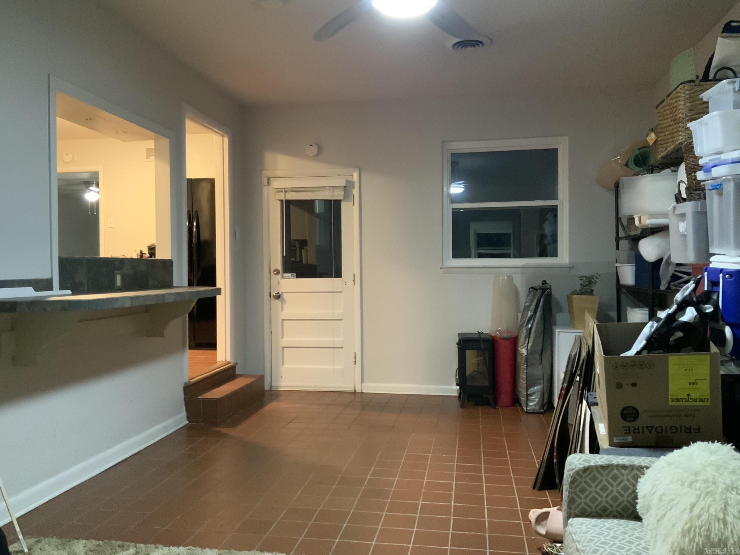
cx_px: 370
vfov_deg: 48.2
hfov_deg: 61.7
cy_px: 278
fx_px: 620
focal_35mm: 29
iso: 400
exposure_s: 1/30
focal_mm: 3
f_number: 1.8
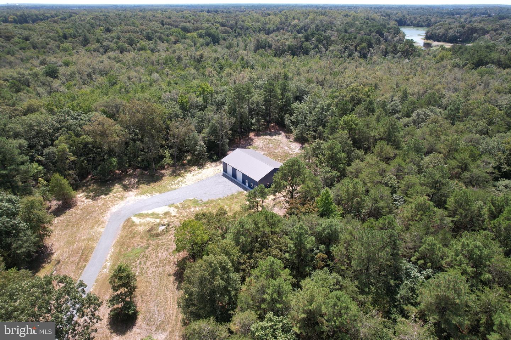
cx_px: 256
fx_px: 312
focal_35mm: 22
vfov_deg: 57.2
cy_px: 170
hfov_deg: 78.6
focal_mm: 8.38
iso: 100
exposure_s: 1/1000
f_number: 2.8
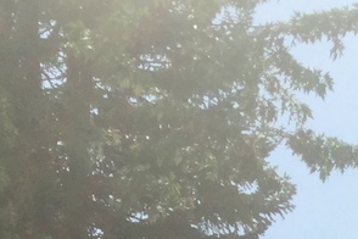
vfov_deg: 7.9
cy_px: 610
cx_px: 614
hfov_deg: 12.1
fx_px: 1571
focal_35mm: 158
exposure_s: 1/2203
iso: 25
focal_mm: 3.3
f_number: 2.4
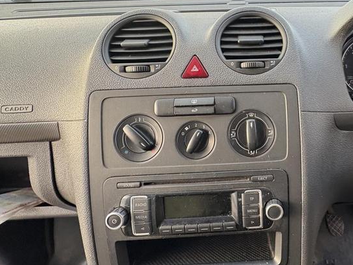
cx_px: 266
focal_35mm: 23
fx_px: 235
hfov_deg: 69.0
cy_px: 111
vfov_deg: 58.6
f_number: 2.2
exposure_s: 1/60
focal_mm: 2.22
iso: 320
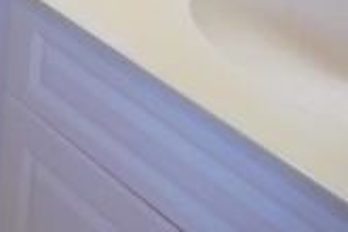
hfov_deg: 16.9
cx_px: -157
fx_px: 1073
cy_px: -257
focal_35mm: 111
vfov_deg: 11.0
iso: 125
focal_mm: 4.5
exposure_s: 1/30
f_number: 3.4
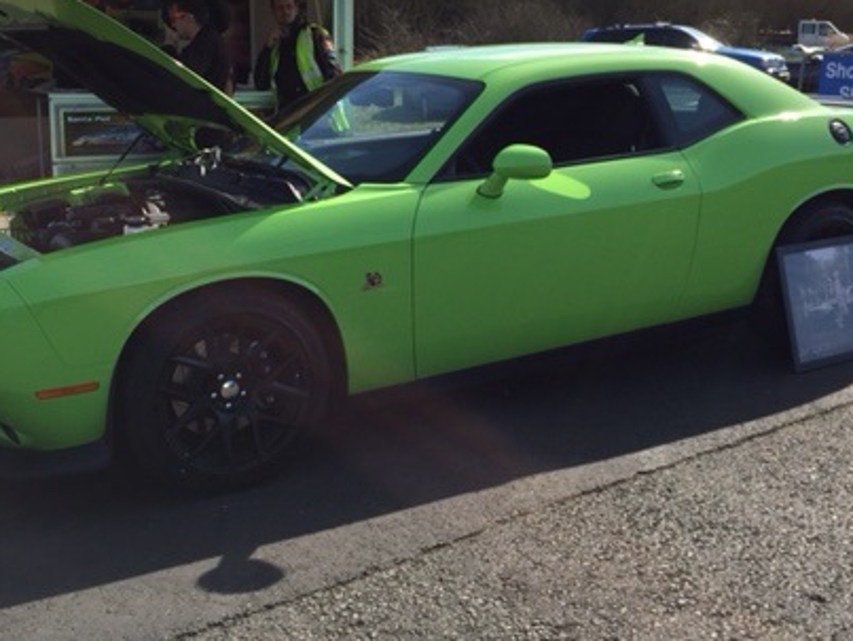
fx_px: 1135
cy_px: 262
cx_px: 432
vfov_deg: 31.5
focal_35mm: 46
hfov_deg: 41.2
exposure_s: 1/1883
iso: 32
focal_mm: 4.15
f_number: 2.2
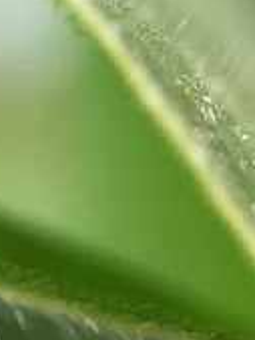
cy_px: -438
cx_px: -191
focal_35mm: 146
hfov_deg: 9.7
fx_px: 1432
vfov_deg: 11.5
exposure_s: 1/33
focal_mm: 4.15
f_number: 2.2
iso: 32
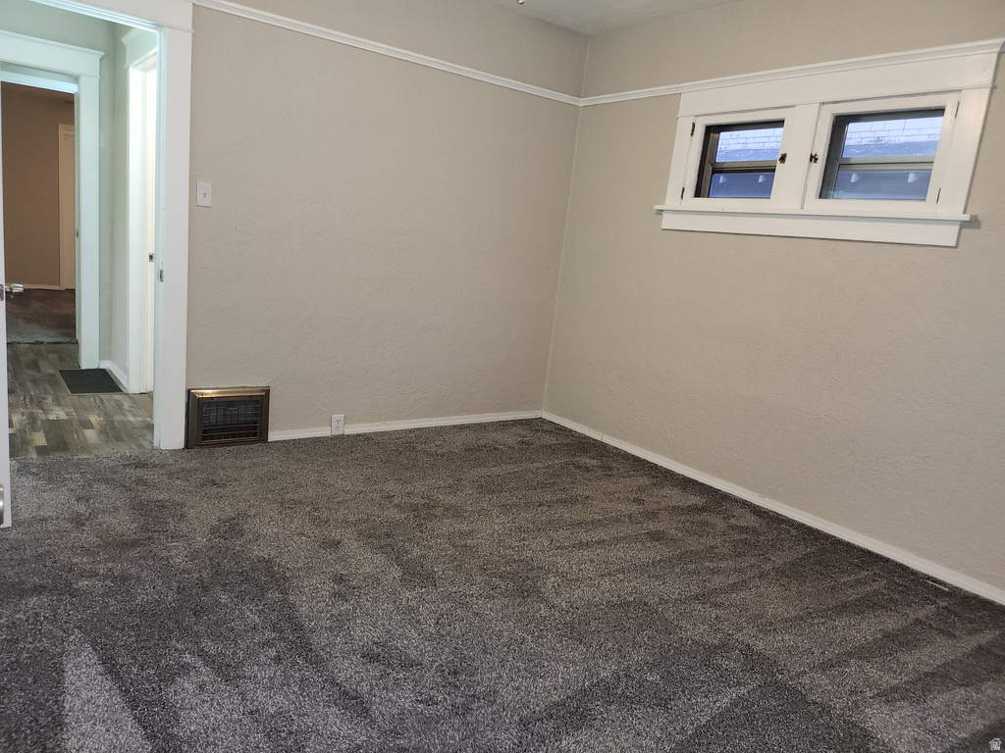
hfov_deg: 71.6
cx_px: 502
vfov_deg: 56.8
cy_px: 376
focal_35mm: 24
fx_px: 697
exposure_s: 1/11
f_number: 1.8
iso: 125
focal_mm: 5
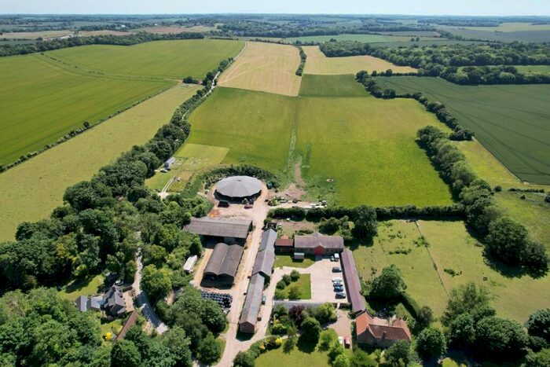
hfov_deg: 78.6
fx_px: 336
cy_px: 184
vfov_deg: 57.2
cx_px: 275
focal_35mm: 22
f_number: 2.8
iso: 130
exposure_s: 1/1600
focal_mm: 8.38
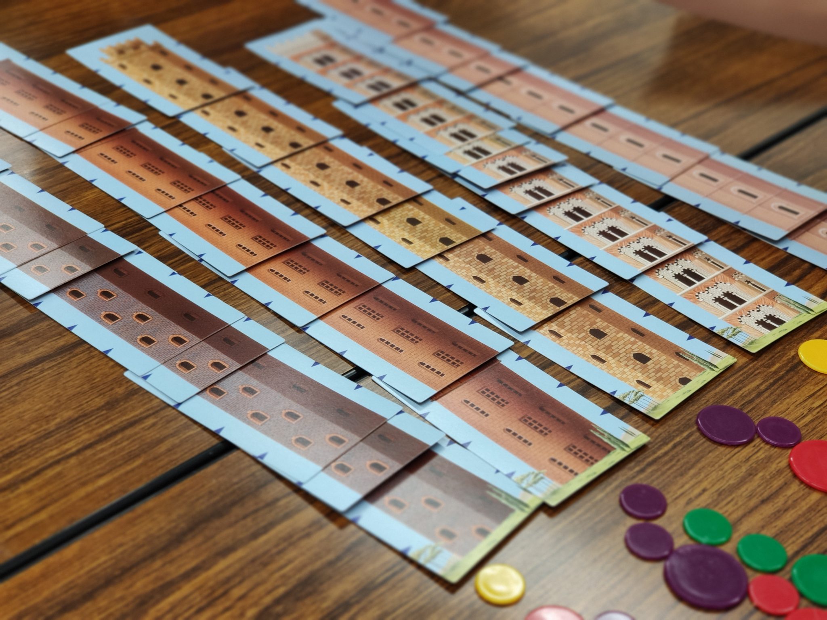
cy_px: 310
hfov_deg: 35.5
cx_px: 414
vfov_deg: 27.0
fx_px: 1290
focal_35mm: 54
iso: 168
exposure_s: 1/50
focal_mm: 6.22
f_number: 2.2
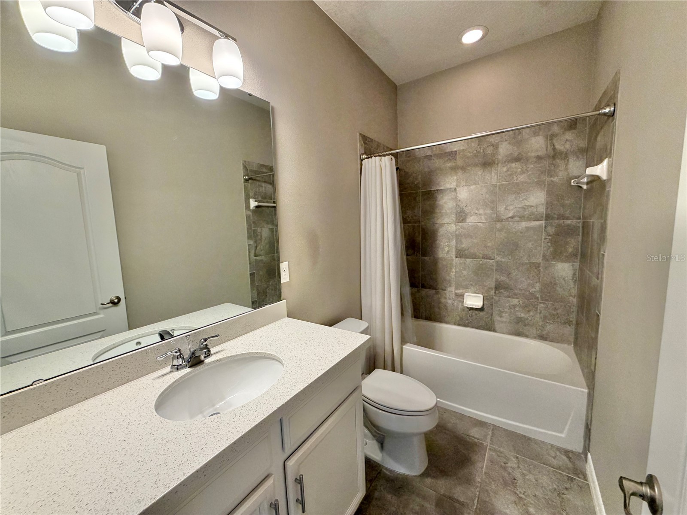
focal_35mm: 14
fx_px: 278
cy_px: 258
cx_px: 344
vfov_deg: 85.7
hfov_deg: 102.1
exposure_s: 1/120
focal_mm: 2.22
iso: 250
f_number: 2.2
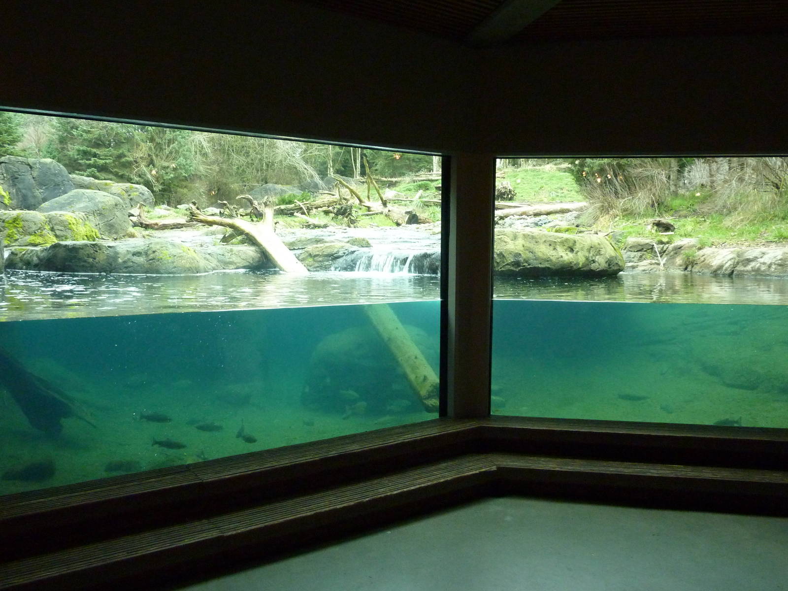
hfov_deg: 61.7
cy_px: 296
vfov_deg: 48.2
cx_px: 394
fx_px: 660
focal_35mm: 29
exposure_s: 1/50
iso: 400
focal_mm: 4.7
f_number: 3.4
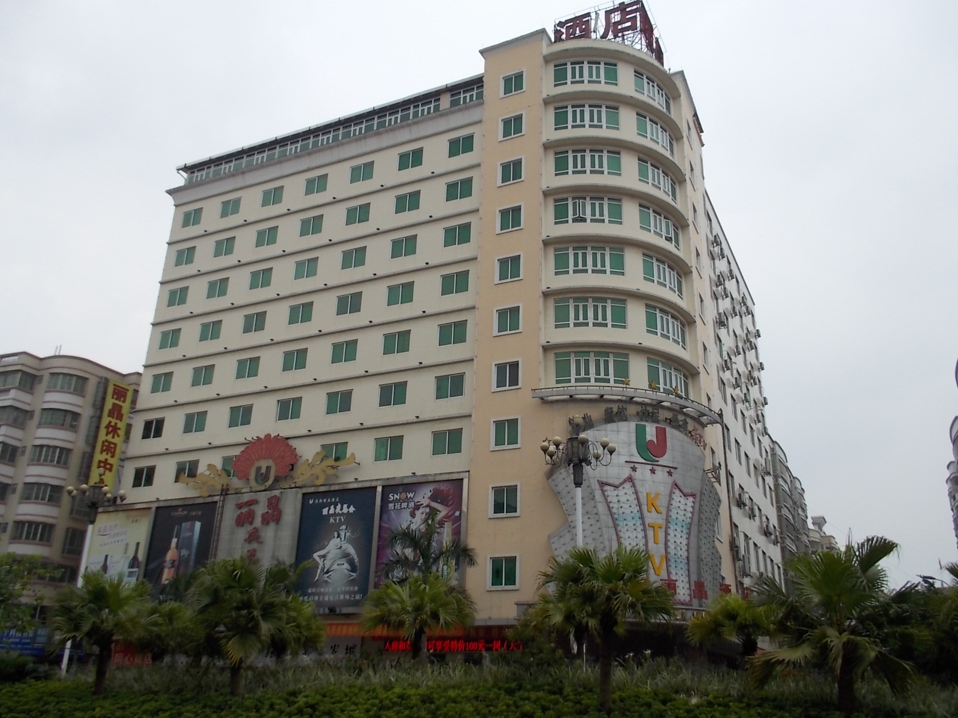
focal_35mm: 29
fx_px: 803
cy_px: 359
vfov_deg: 48.2
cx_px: 479
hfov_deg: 61.7
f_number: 3.3
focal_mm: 4.1
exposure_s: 1/1000
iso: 80
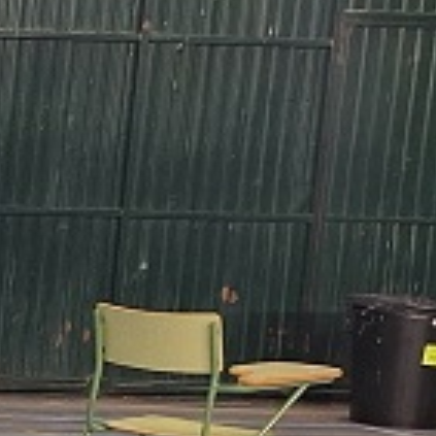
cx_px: -1014
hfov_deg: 8.9
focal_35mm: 144
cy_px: 402
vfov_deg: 12.0
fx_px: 2052
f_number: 1.8
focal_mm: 5.54
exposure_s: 1/50
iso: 125
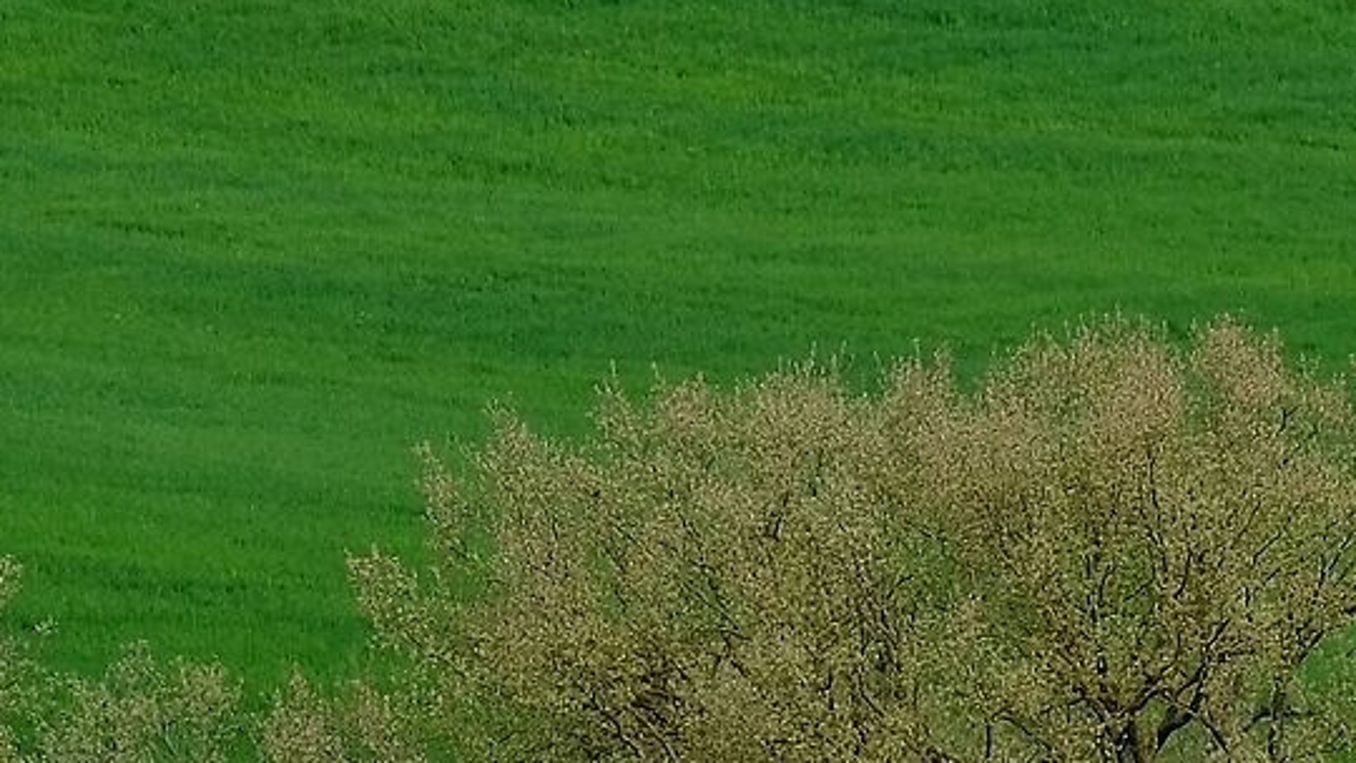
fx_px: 50240
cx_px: 1107
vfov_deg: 0.9
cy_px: 1215
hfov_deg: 1.5
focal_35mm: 1397
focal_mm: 200
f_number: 9
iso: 200
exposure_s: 1/420
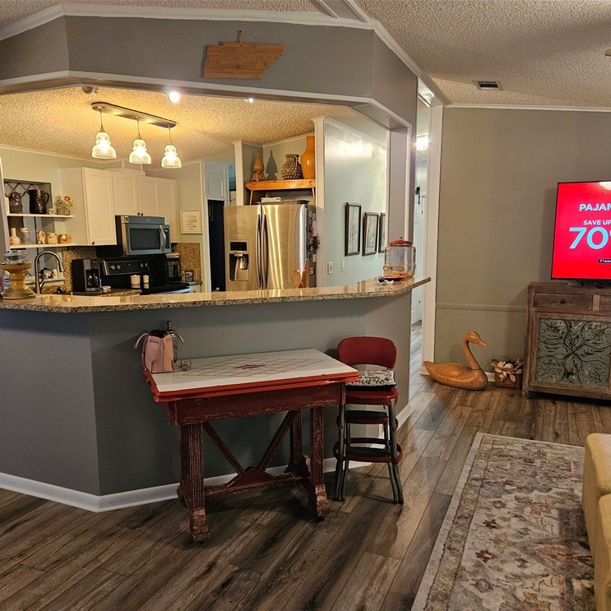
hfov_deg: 57.3
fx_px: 559
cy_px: 315
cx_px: 291
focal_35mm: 28
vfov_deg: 57.3
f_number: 1.8
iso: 1000
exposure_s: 1/120
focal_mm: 5.4
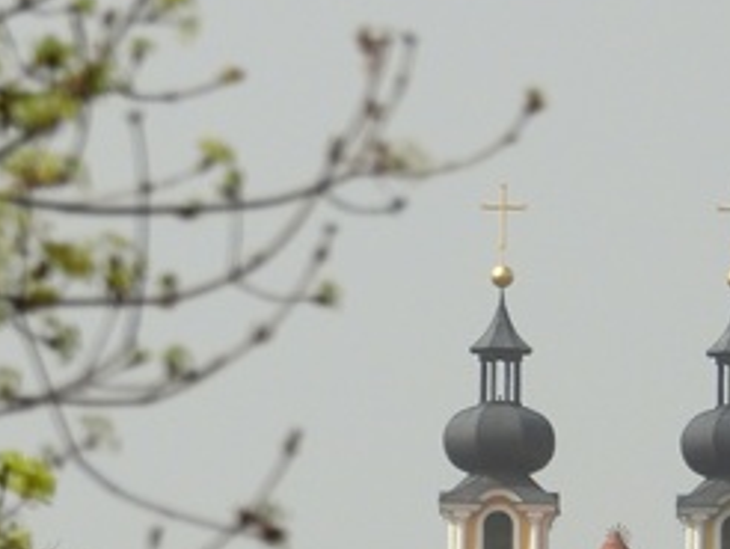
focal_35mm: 1786
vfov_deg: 0.8
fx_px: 37701
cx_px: -59
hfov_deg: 1.1
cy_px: 415
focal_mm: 98.1
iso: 100
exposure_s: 1/800
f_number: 5
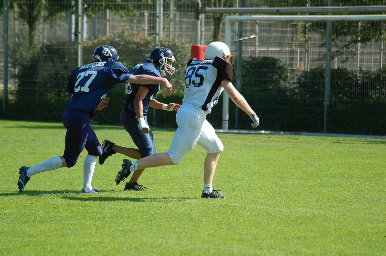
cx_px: 193
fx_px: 2167
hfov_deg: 10.2
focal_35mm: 202
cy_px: 128
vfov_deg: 6.8
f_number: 4.5
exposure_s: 1/1000
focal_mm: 135
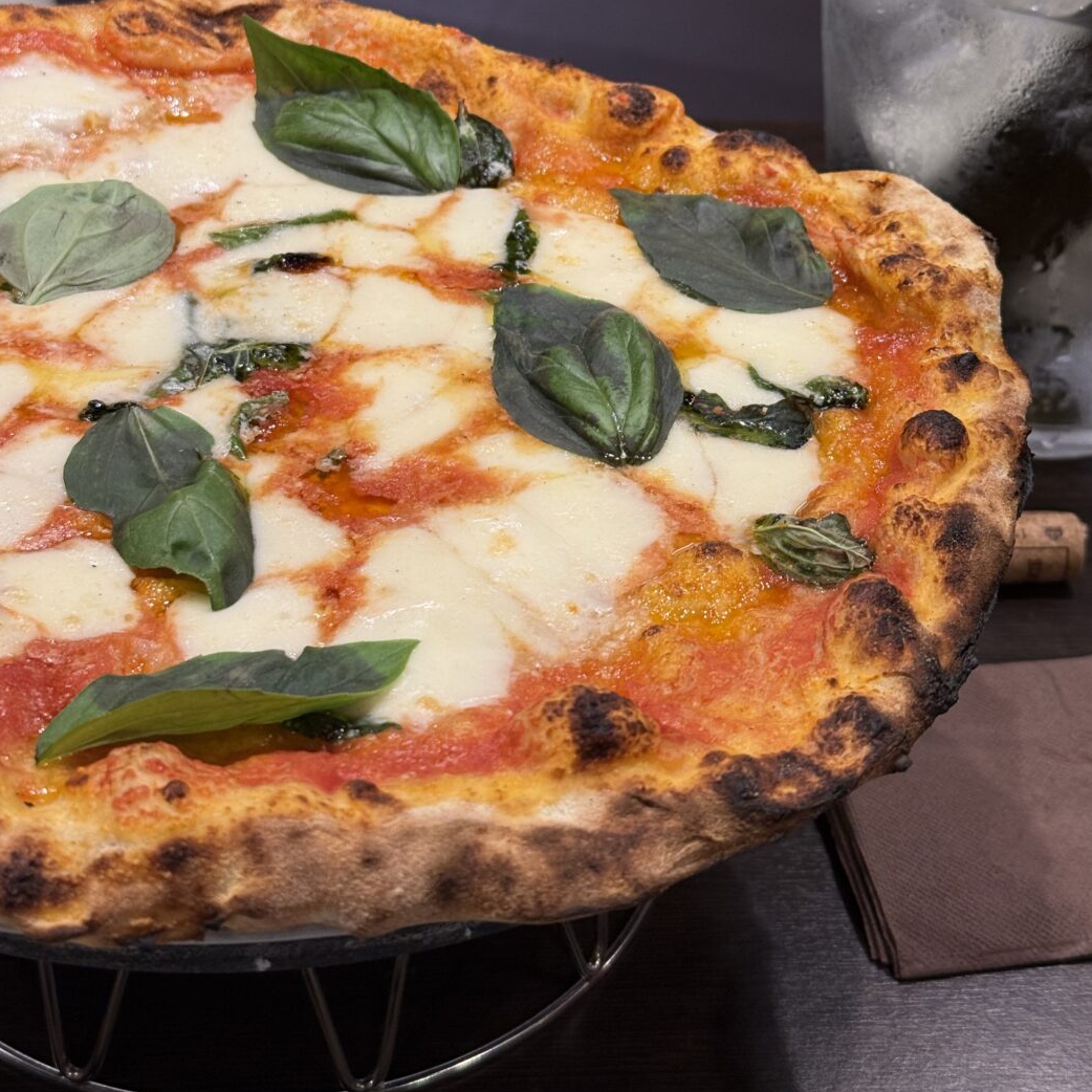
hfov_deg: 30.0
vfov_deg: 29.9
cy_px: 380
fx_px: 2034
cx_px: 546
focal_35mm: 57
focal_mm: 6.76
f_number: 1.78
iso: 80
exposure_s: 1/50
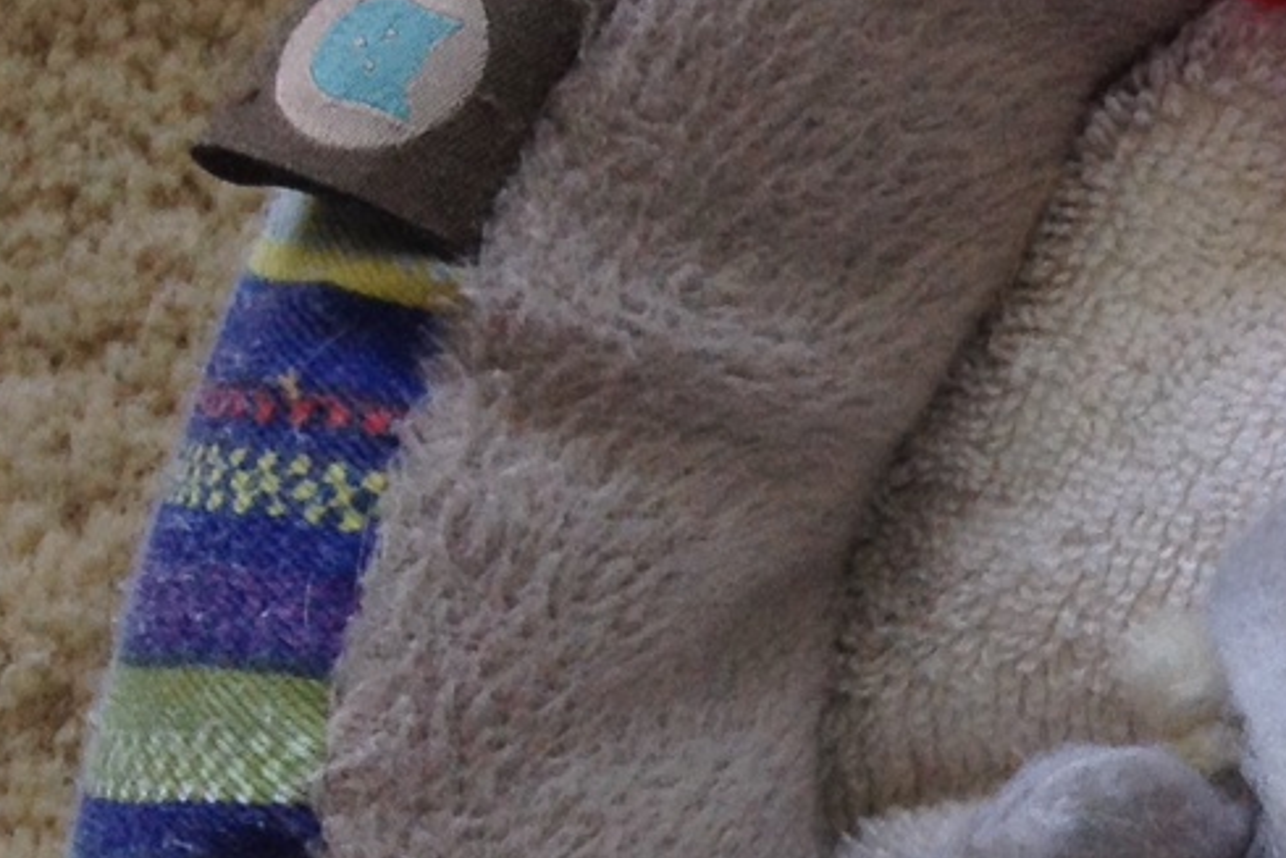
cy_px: 1215
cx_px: 2354
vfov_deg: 8.9
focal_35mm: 152
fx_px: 5431
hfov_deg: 12.3
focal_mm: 4.28
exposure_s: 1/40
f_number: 2.4
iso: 64
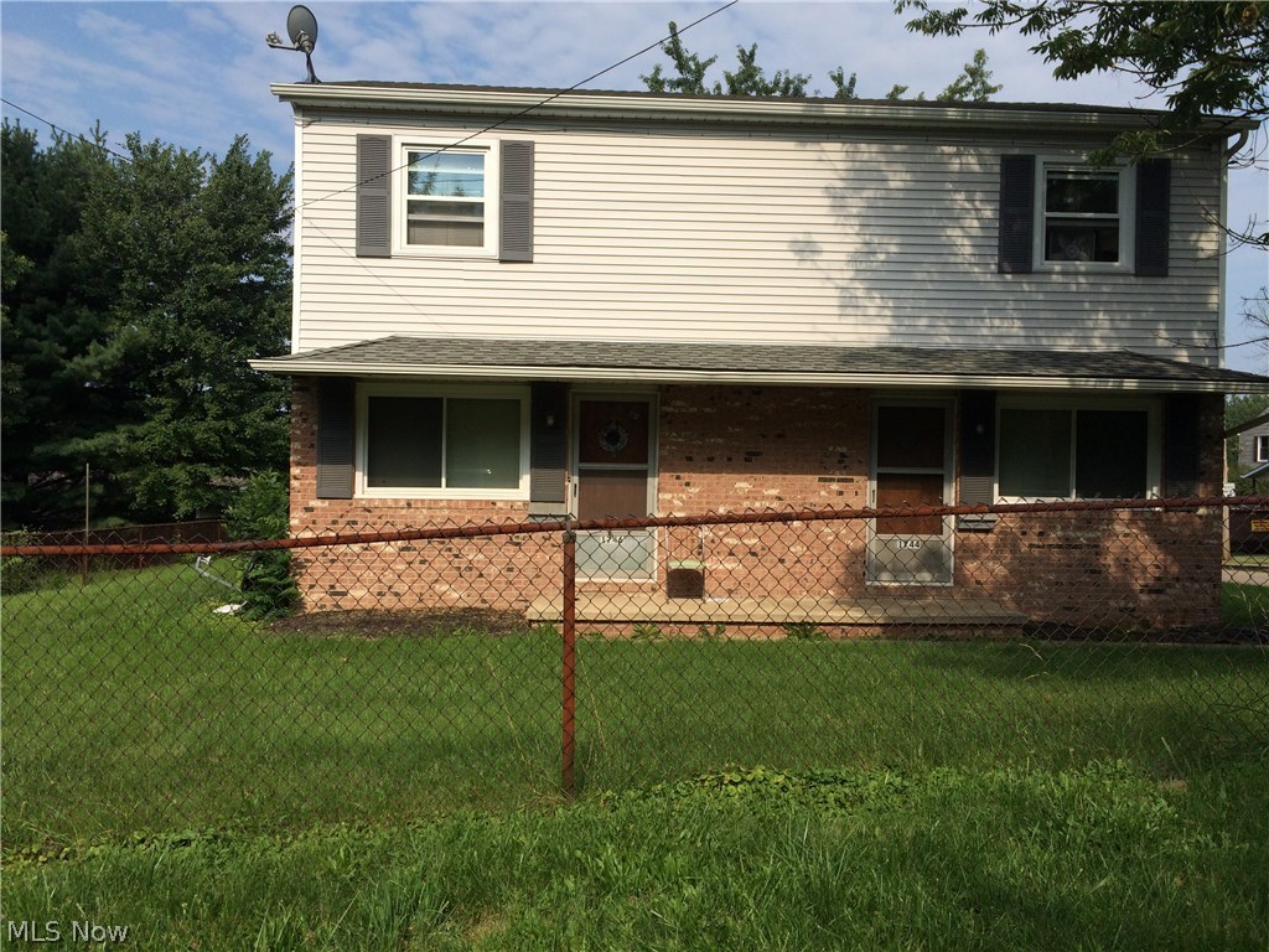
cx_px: 634
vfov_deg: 48.2
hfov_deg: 61.7
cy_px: 476
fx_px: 1063
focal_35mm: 29
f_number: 2.2
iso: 32
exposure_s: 1/2740
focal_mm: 4.15
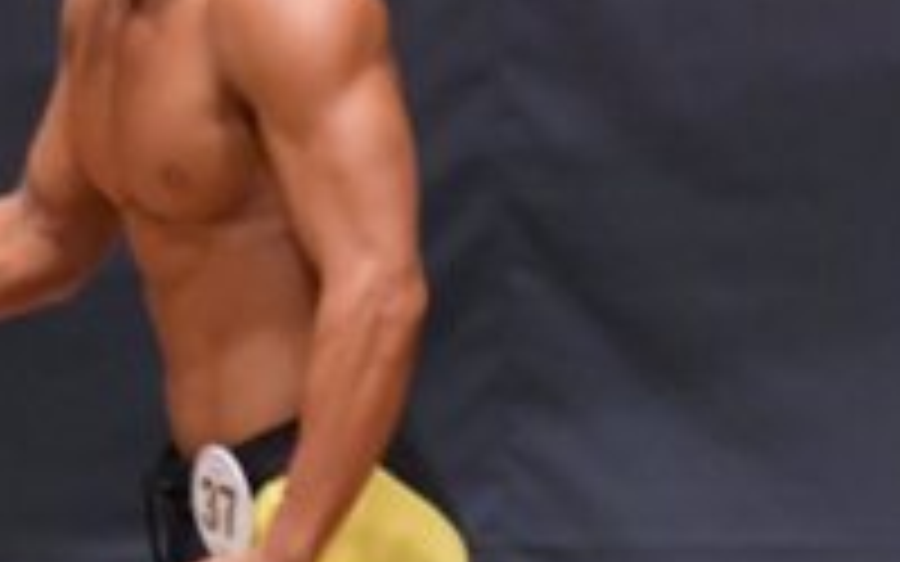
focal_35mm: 1184
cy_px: 558
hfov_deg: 1.8
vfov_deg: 1.1
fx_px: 29041
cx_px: 187
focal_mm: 200
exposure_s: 1/400
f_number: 5.6
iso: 6400
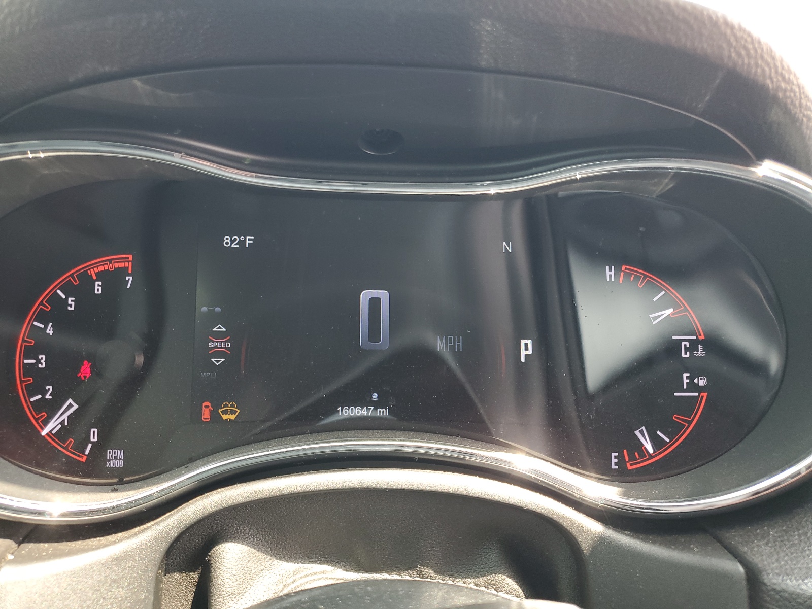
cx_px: 406
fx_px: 610
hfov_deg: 67.3
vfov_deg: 53.1
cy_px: 304
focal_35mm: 26
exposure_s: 1/60.2
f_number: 1.5
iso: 59
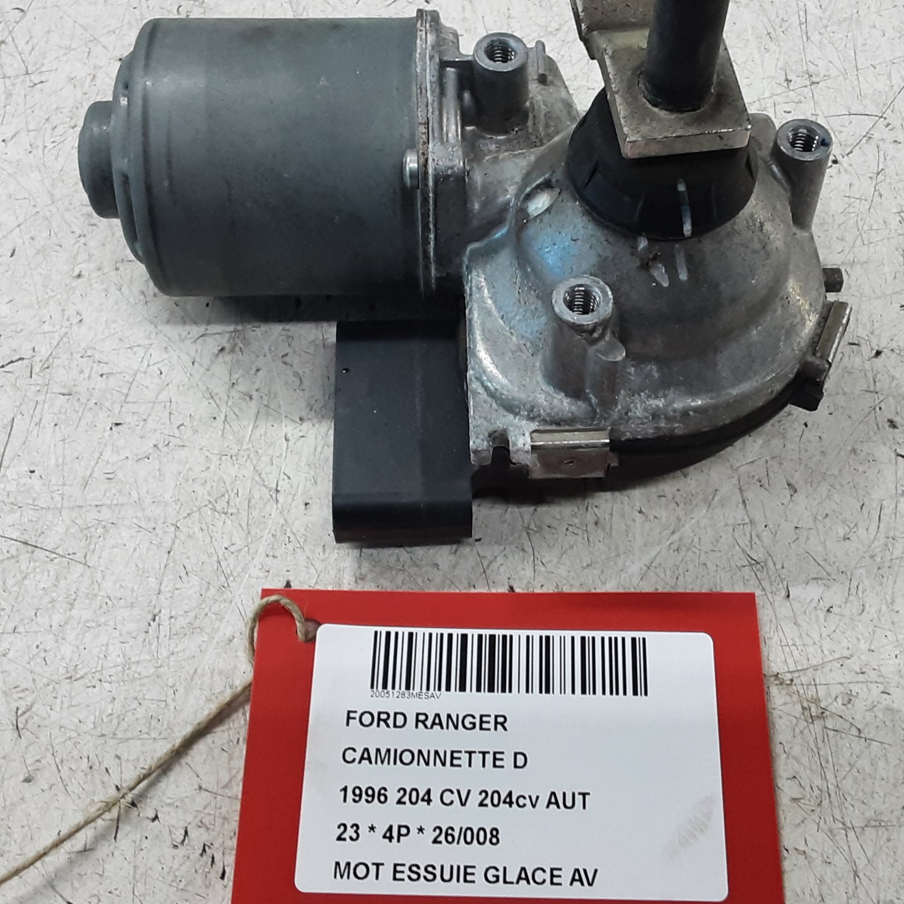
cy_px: 389
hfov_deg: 36.0
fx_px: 1389
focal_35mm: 47
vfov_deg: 36.0
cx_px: 524
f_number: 1.9
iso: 100
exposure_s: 1/50
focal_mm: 2.91
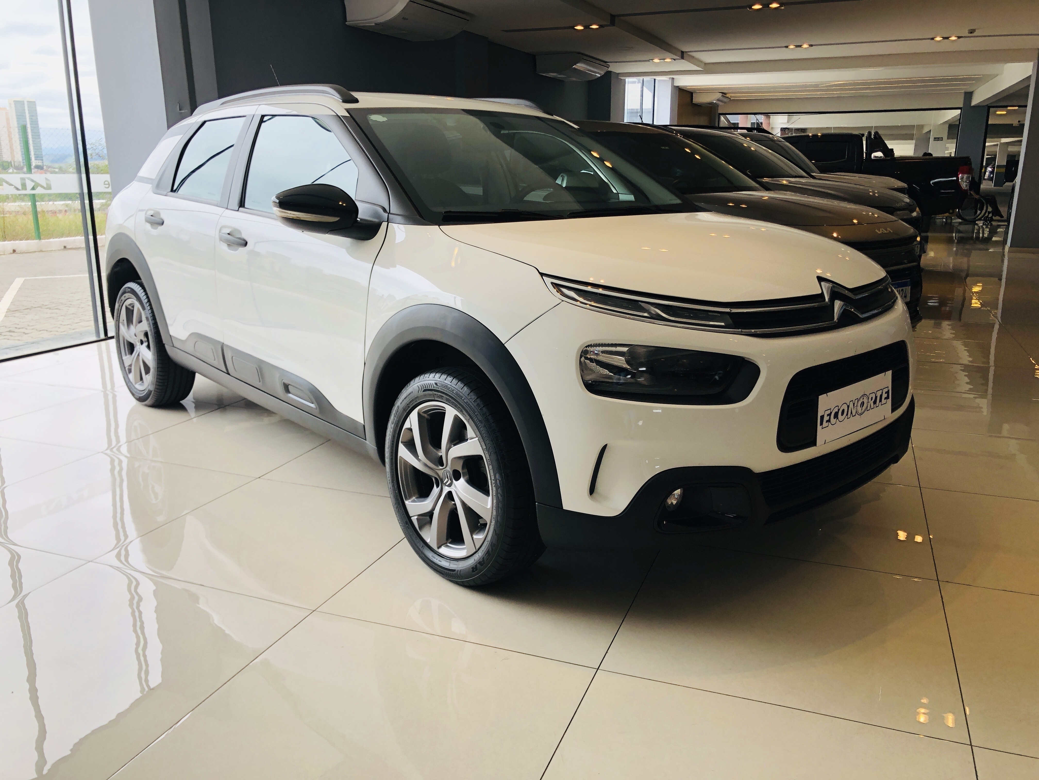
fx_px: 840
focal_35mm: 28
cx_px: 520
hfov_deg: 63.4
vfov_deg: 49.7
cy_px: 390
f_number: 1.8
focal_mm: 3.99
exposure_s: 1/314
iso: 20
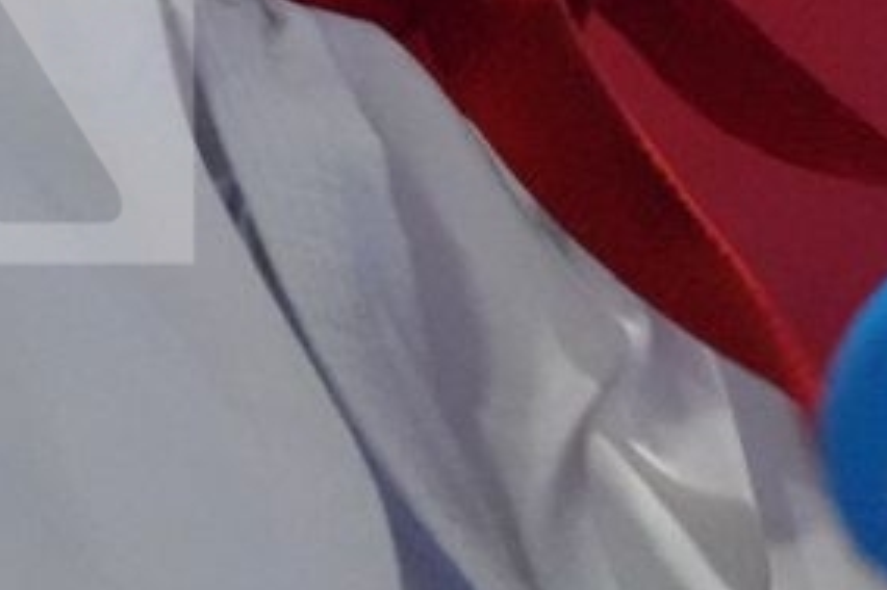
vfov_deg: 1.3
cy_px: -1130
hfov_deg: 1.9
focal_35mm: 1084
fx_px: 26692
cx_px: -97
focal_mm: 171
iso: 12800
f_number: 2.8
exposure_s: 1/800
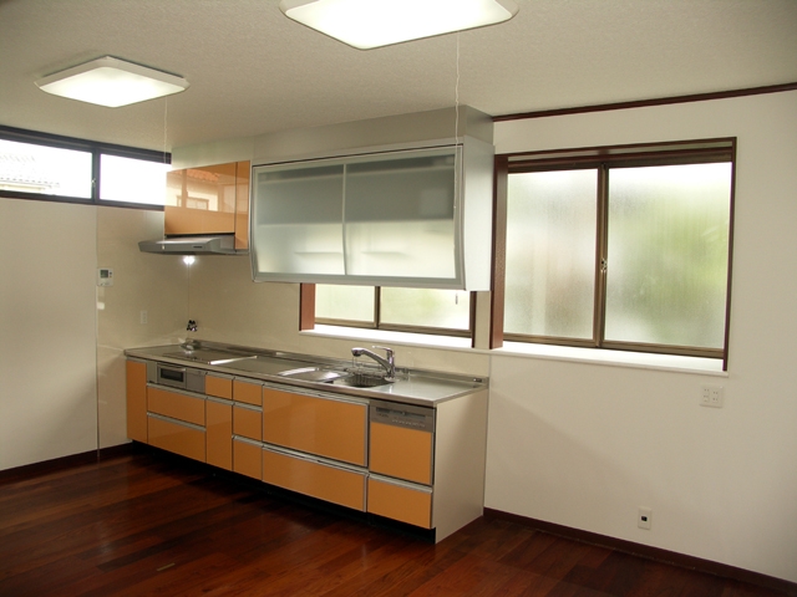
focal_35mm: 28
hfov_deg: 63.4
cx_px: 398
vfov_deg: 49.7
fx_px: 645
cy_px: 298
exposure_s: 1/60
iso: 100
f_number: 2.8
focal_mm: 7.2
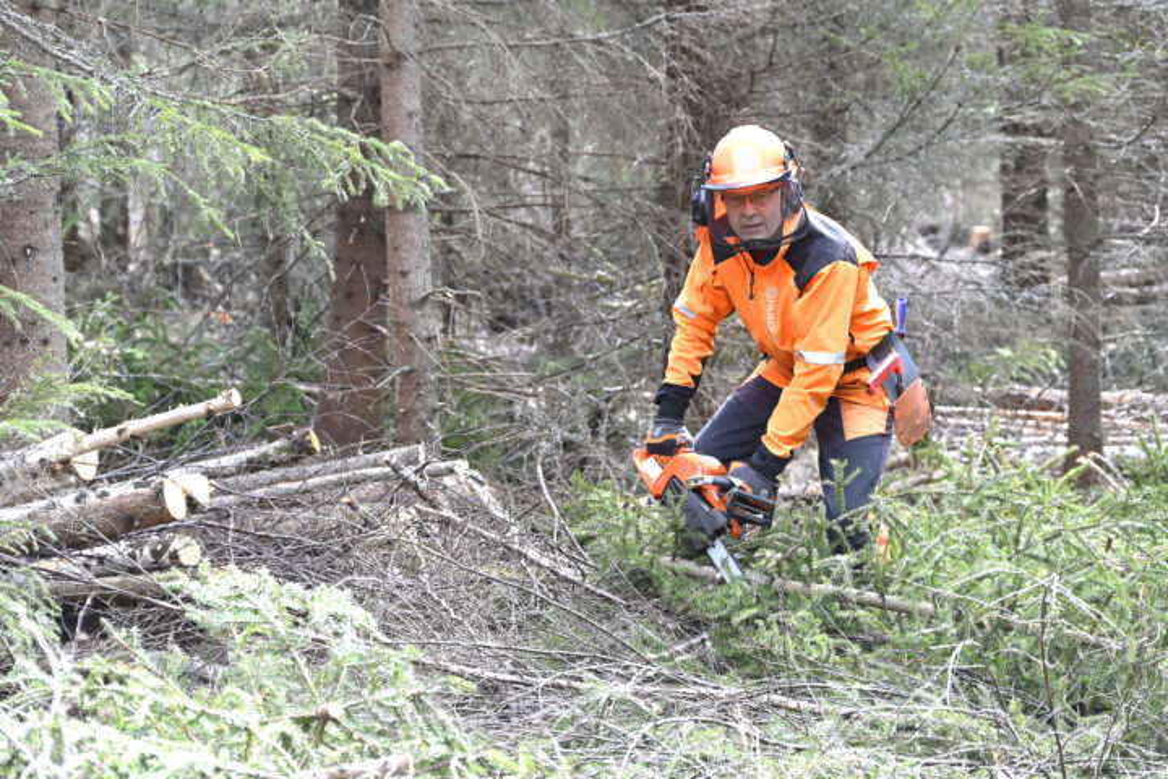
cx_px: 584
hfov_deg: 15.8
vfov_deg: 10.5
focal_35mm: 130
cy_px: 390
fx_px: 4217
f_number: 6.3
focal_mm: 130
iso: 1600
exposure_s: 1/640
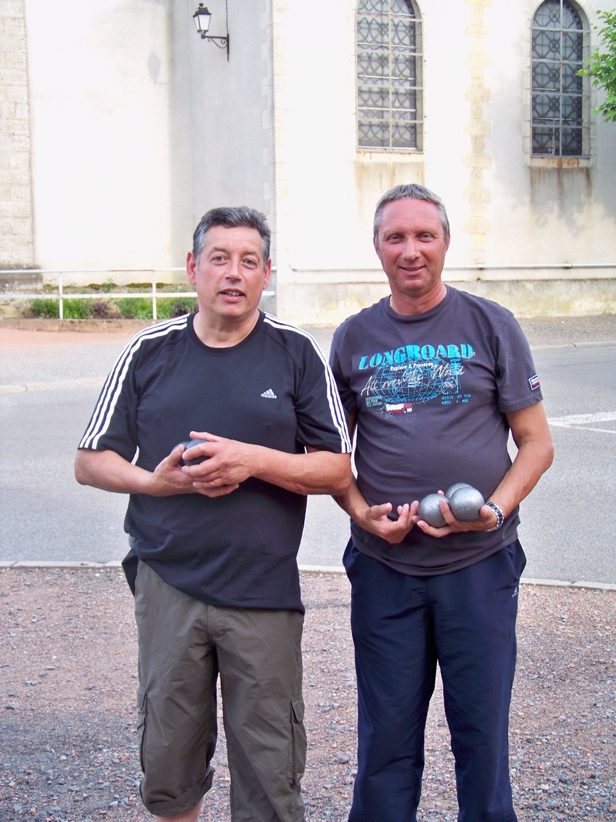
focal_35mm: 57
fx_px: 1352
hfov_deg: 25.7
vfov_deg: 33.8
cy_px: 411
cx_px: 308
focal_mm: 11.7
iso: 64
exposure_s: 1/80
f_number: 3.2
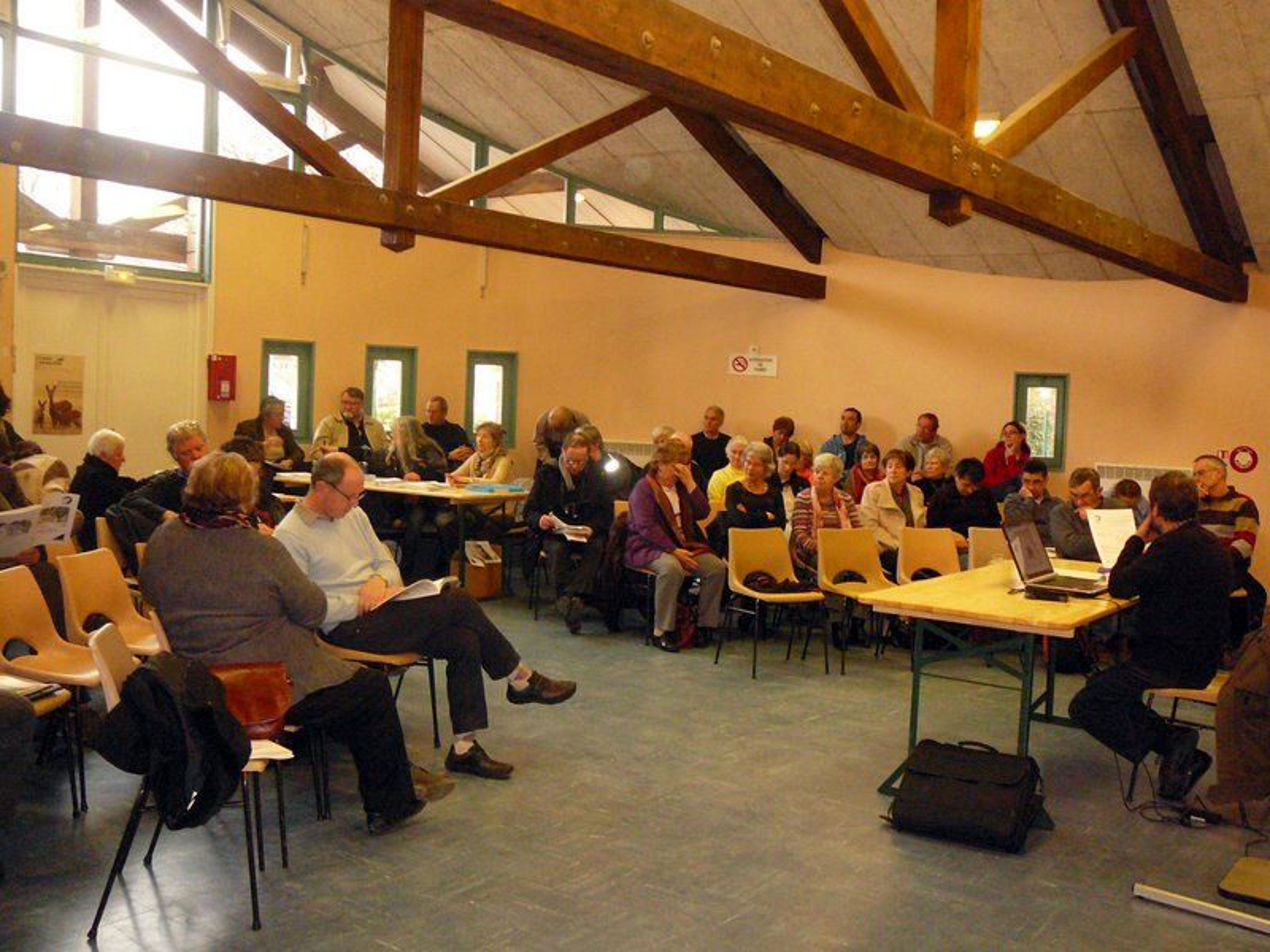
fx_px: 1284
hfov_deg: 52.6
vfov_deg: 40.7
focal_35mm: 35
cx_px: 635
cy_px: 476
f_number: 2.8
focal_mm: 5.2
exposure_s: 1/30
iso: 400
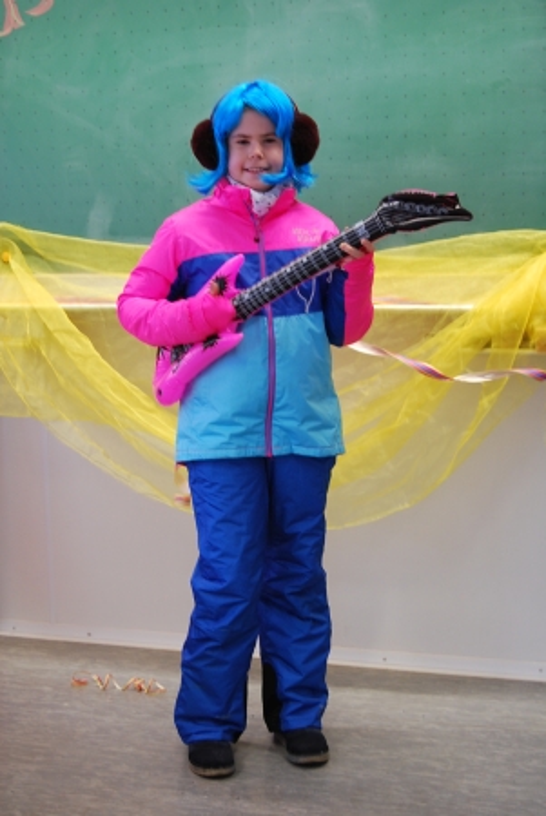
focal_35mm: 60
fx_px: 1362
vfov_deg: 33.4
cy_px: 408
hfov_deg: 22.7
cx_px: 273
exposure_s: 1/30
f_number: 5
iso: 360
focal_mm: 40
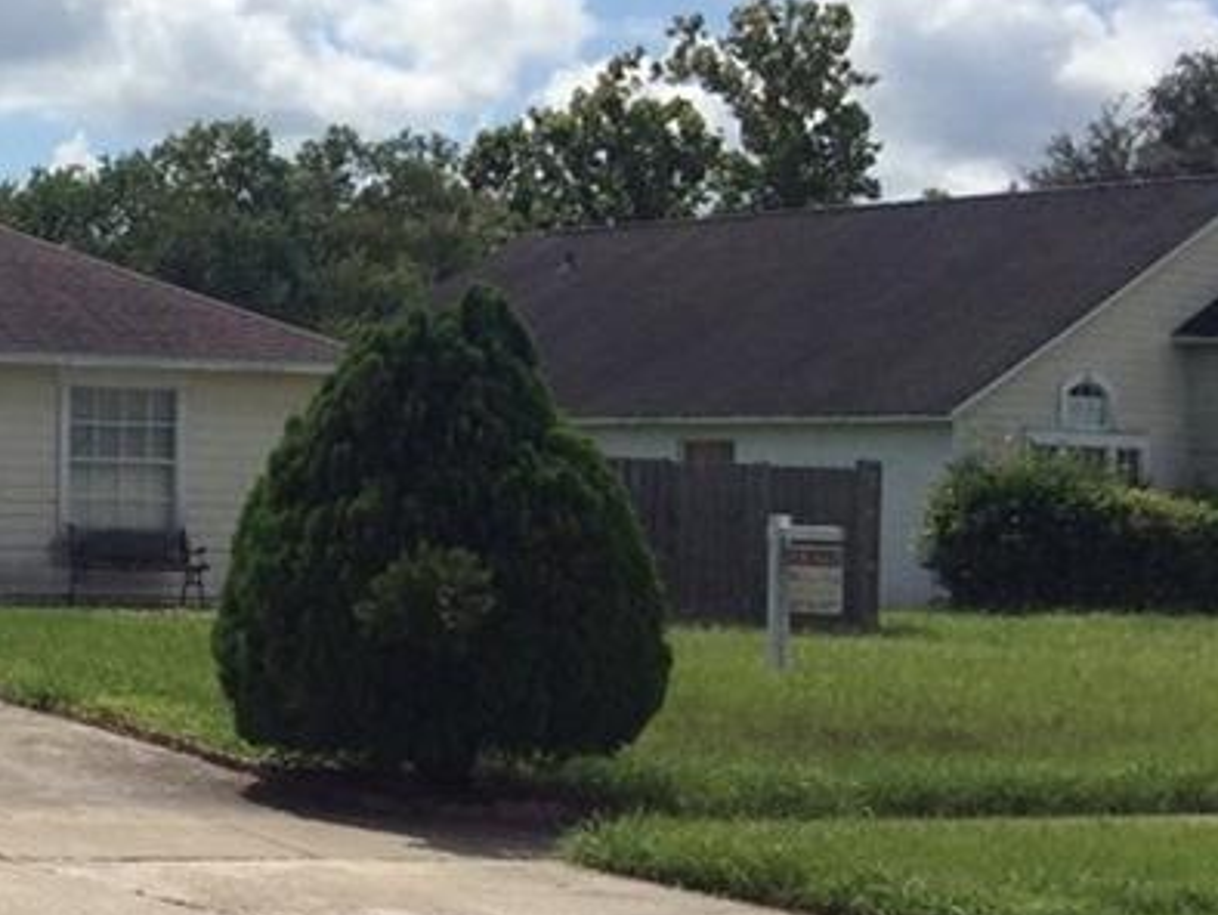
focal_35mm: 83
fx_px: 2922
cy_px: 479
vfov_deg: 17.8
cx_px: -161
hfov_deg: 22.1
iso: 32
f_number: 2.4
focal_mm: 3.3
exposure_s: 1/3012
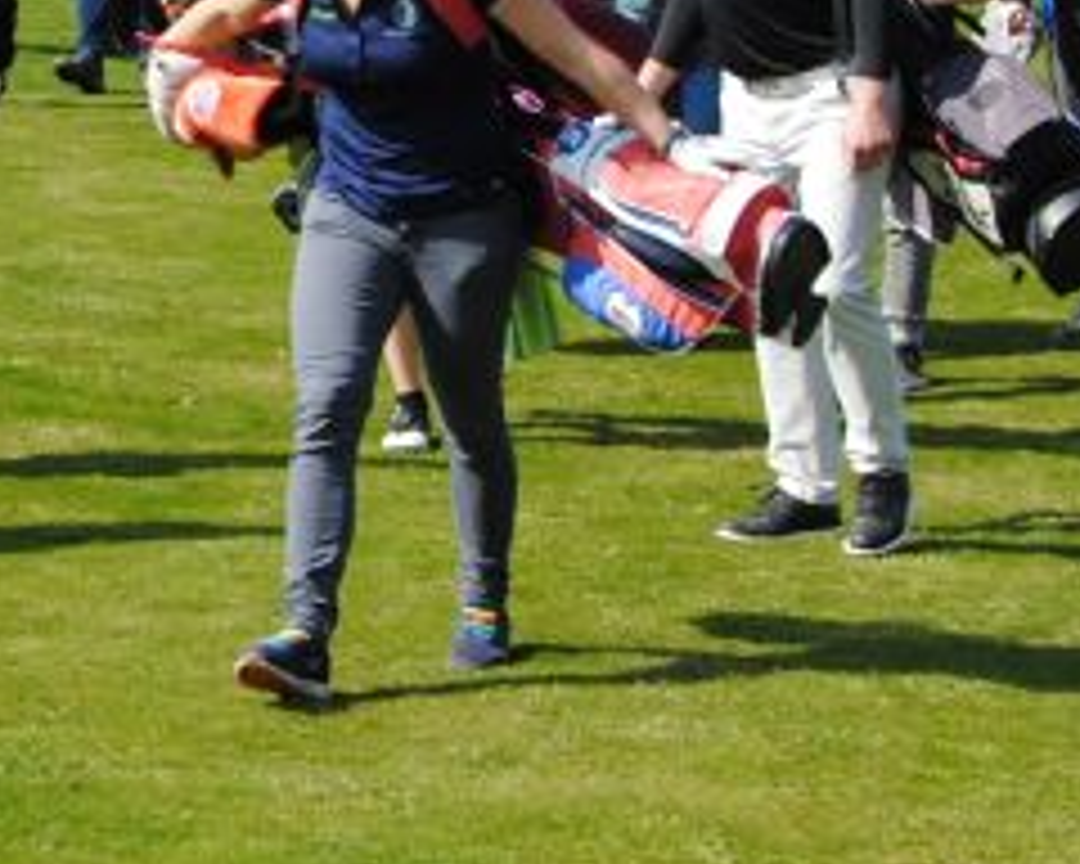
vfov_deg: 8.7
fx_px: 5637
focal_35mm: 176
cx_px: 54
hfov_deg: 10.9
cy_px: -79
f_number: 7.1
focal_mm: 25
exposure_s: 1/200
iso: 100
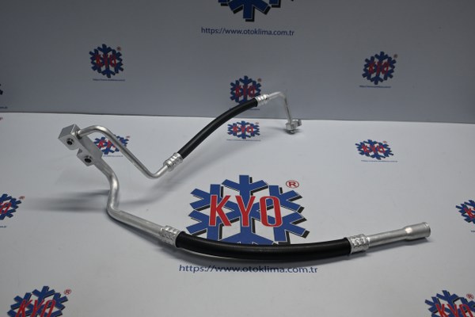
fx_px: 445
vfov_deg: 39.1
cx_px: 238
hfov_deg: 56.1
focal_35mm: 34
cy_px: 158
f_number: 4
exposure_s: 1/125
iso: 400
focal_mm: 22.5
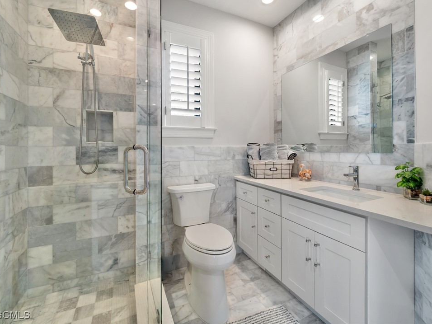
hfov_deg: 98.2
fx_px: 187
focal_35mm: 15
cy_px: 151
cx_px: 218
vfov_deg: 81.6
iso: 200
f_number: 7.1
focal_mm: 7
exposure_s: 1/15
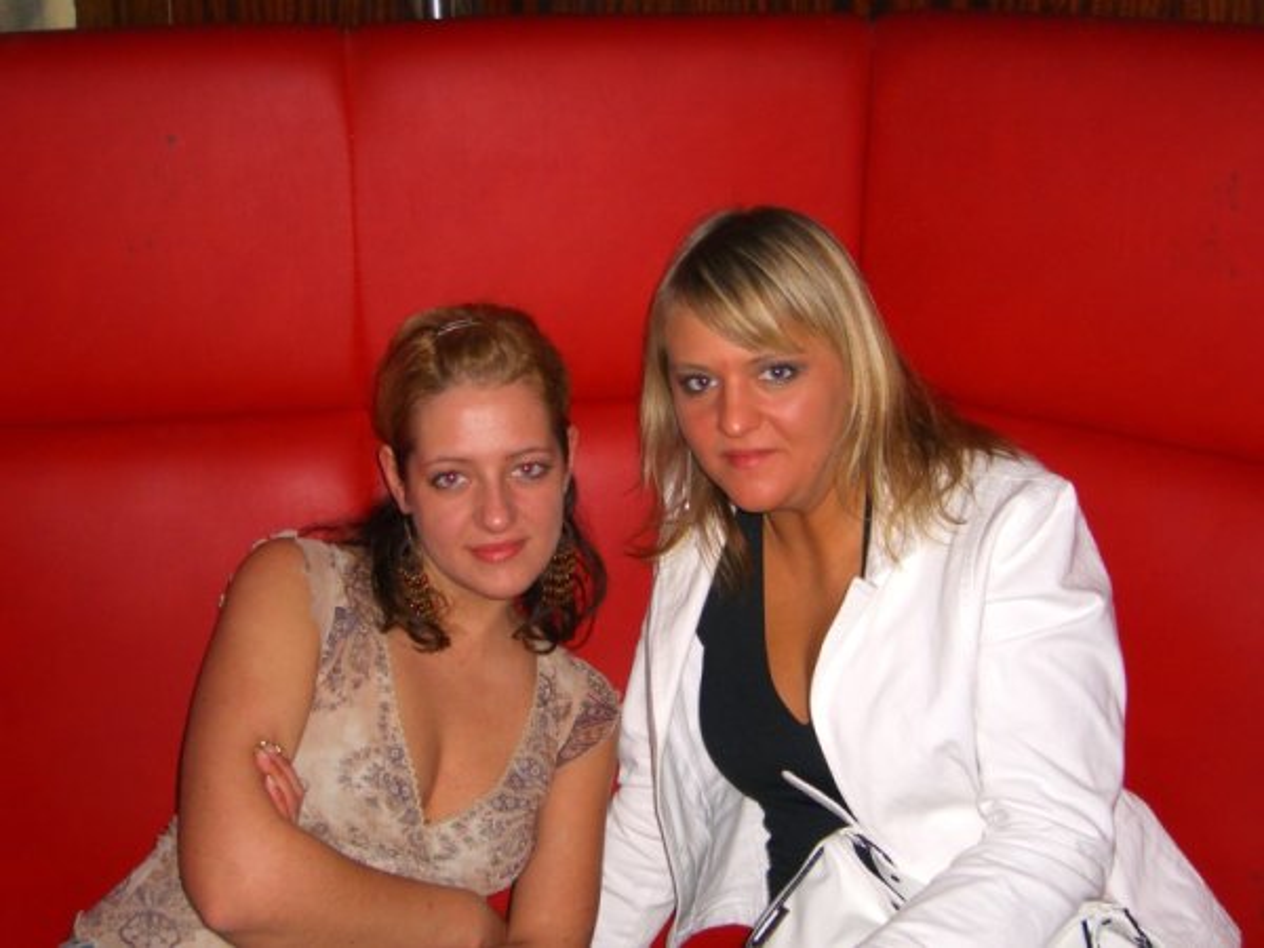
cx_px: 632
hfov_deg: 41.2
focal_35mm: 46
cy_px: 474
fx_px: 1680
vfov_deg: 31.5
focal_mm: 9.5
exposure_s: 1/60
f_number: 3.1
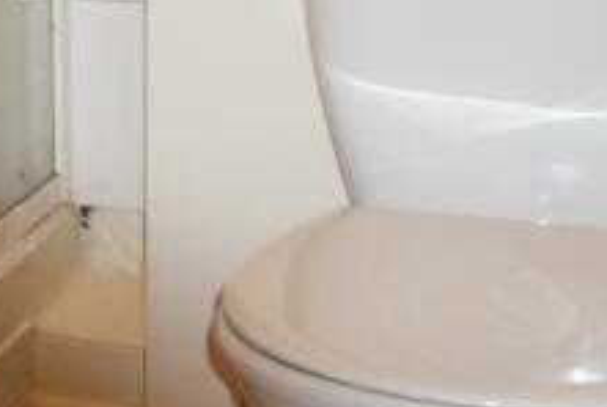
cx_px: -393
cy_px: -183
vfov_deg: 11.9
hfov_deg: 16.2
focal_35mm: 111
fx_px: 1874
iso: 400
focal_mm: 16
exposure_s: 1/60
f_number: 5.6
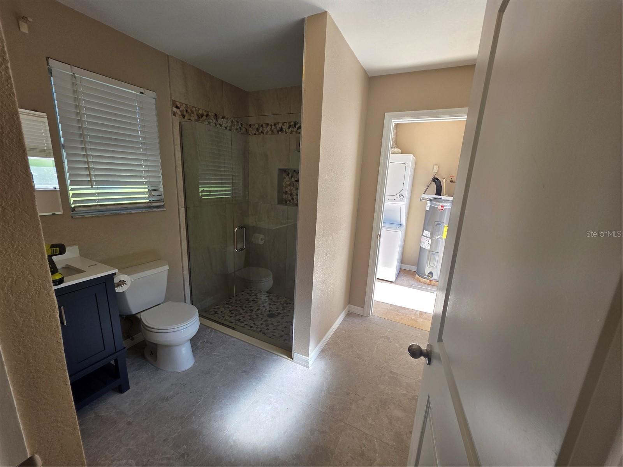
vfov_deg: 89.9
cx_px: 312
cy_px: 234
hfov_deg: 106.2
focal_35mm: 13
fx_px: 234
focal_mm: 2.2
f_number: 1.9
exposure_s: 1/120
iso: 40
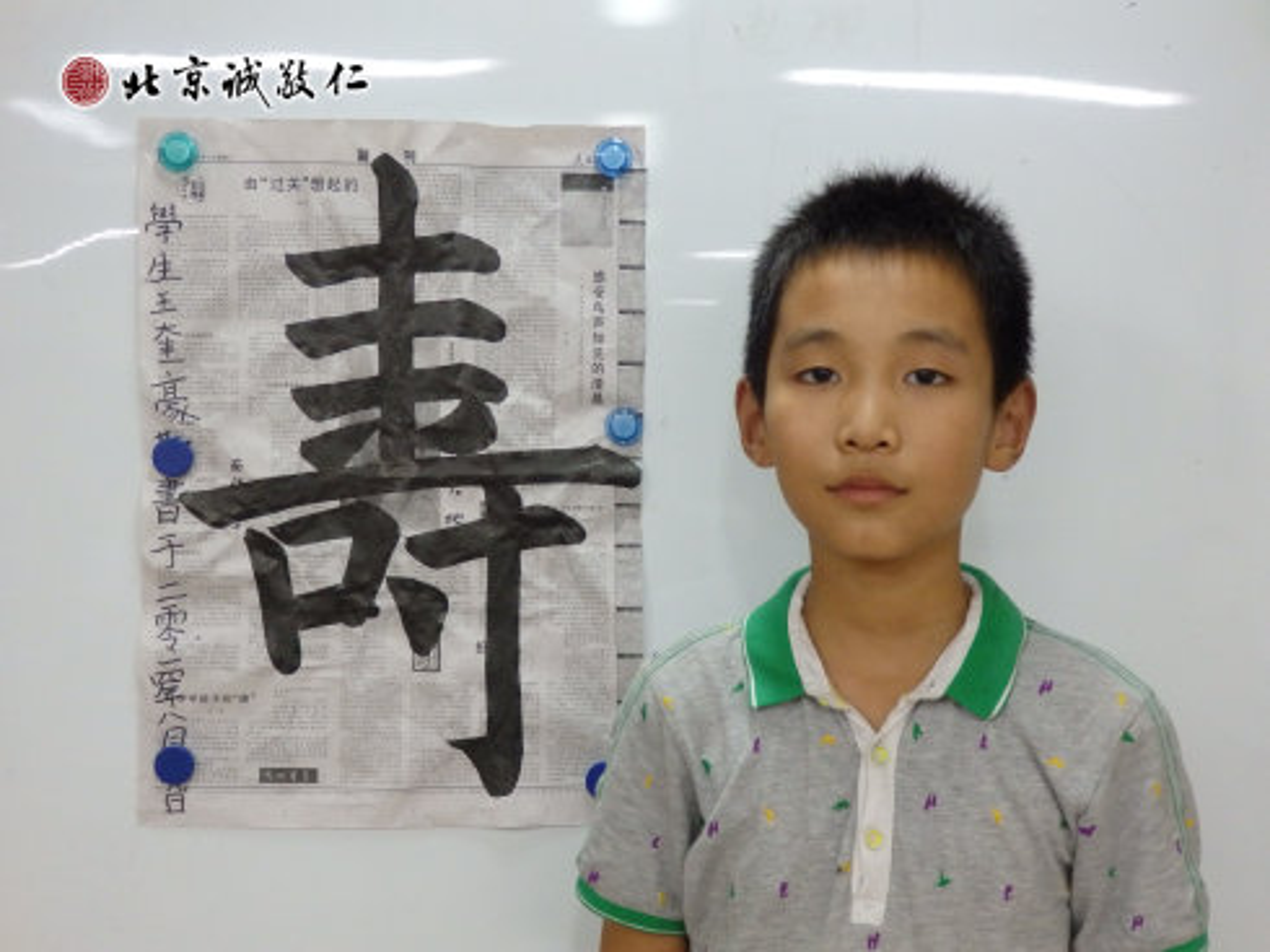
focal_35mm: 40
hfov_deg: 46.8
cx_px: 635
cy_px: 476
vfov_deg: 35.9
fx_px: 1467
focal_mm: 7.3
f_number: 3.7
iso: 800
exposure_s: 1/60
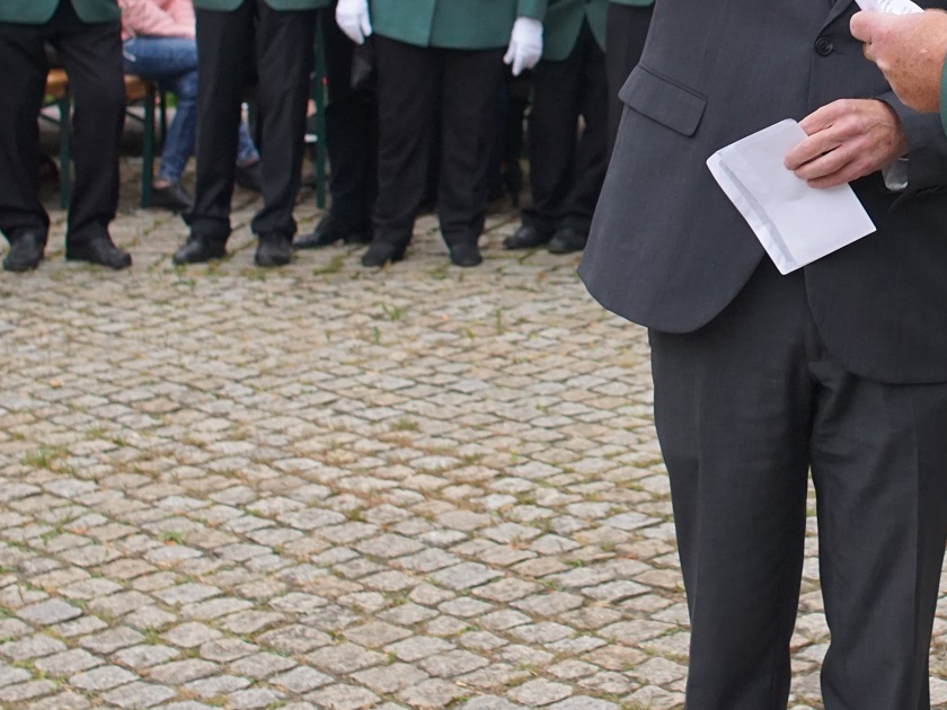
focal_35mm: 103
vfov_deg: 14.2
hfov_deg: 18.6
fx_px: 2818
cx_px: 930
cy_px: 13
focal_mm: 30
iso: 800
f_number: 4
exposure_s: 1/160
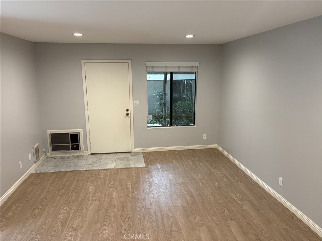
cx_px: 161
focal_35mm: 26
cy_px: 120
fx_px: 242
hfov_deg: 67.3
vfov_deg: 53.1
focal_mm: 5.96
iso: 160
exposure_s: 1/60
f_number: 1.6
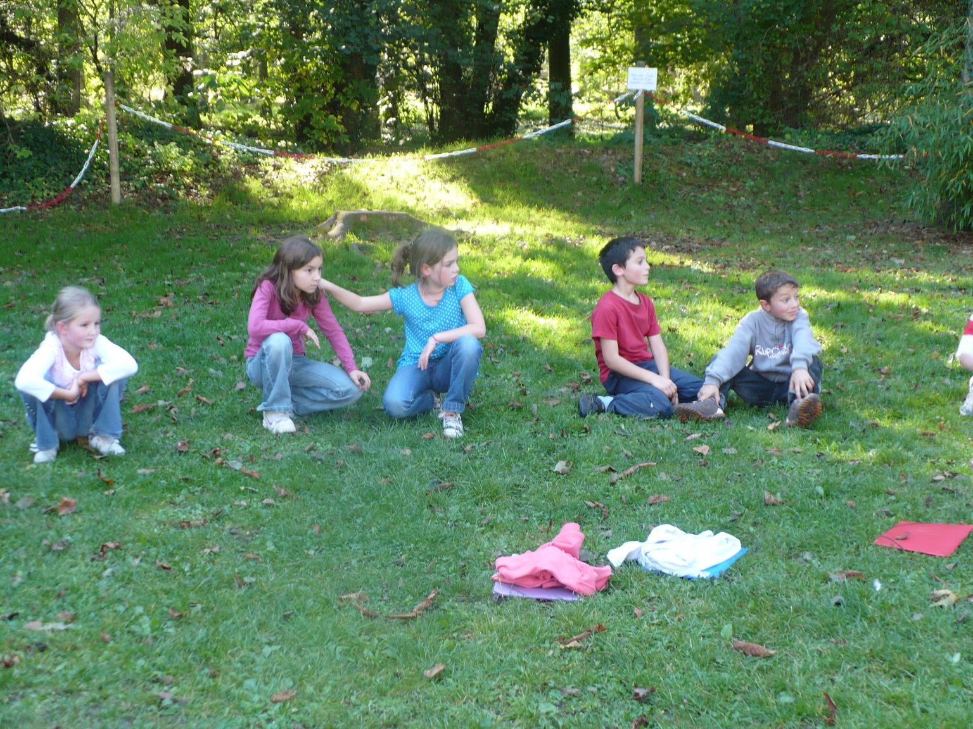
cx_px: 486
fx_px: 1687
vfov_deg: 24.4
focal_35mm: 60
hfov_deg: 32.2
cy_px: 364
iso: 100
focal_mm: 9.9
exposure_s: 1/40
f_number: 3.1
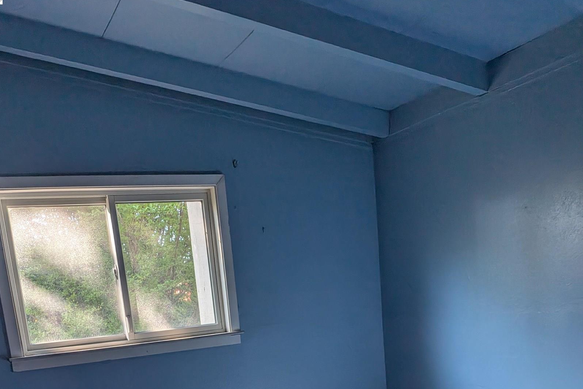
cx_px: 269
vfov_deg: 33.0
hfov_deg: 53.1
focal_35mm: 36
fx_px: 583
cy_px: 411
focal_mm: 4.53
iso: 100
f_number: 1.7
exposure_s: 1/100
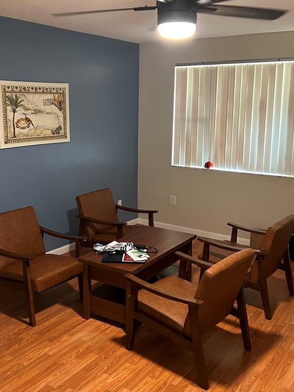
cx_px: 136
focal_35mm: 39
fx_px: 442
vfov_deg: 47.8
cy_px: 181
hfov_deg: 36.8
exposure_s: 1/60
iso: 500
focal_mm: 5.7
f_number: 1.5
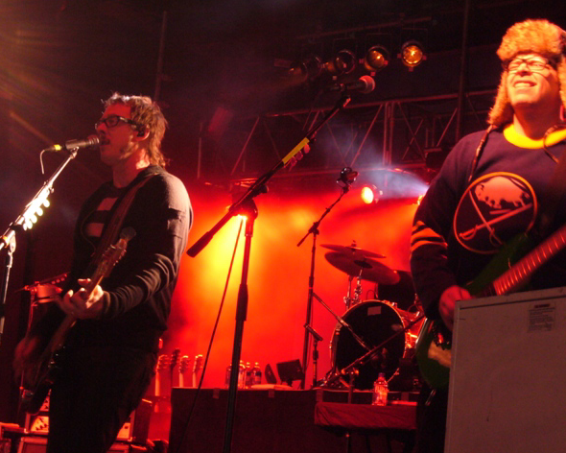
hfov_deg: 21.0
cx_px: 303
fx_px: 1524
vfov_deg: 16.9
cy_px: 229
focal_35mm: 91
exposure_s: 1/8
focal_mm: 14.2
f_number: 5
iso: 200
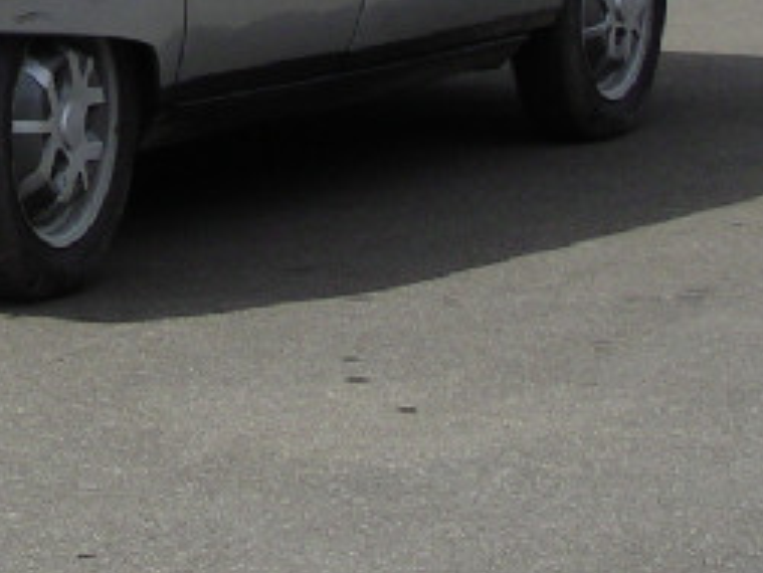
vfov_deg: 6.4
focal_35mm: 231
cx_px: -154
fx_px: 5094
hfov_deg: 8.5
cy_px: -136
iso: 50
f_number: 4
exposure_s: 1/633
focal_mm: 11.4
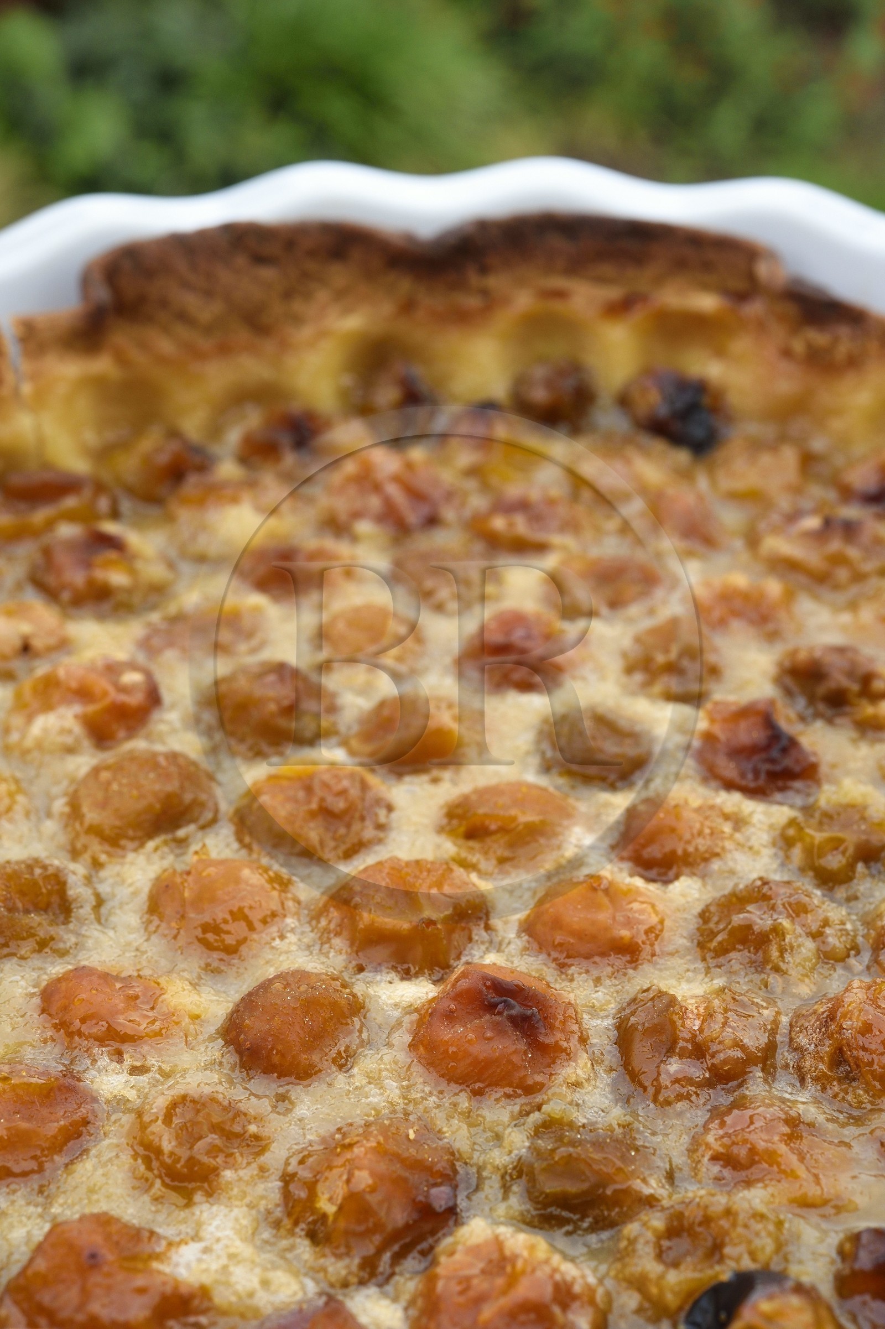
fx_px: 2214
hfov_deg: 22.6
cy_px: 664
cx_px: 442
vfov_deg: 33.4
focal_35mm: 60
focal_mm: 60
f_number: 11
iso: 800
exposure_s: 1/60
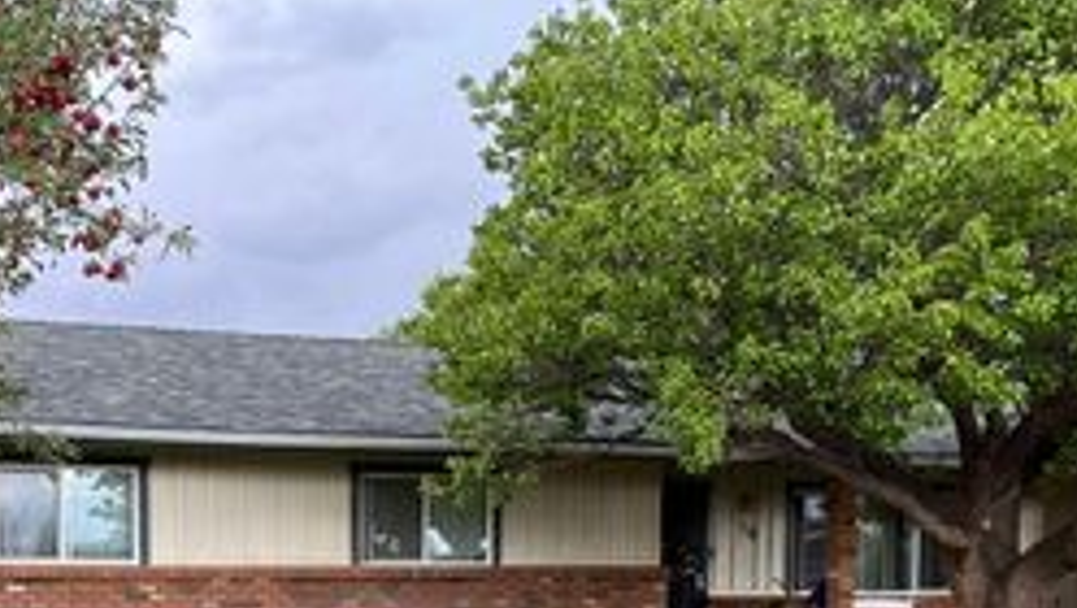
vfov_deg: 19.8
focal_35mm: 57
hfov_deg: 35.5
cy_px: 732
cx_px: 235
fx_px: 1629
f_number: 1.6
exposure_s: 1/182
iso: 40
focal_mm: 5.1
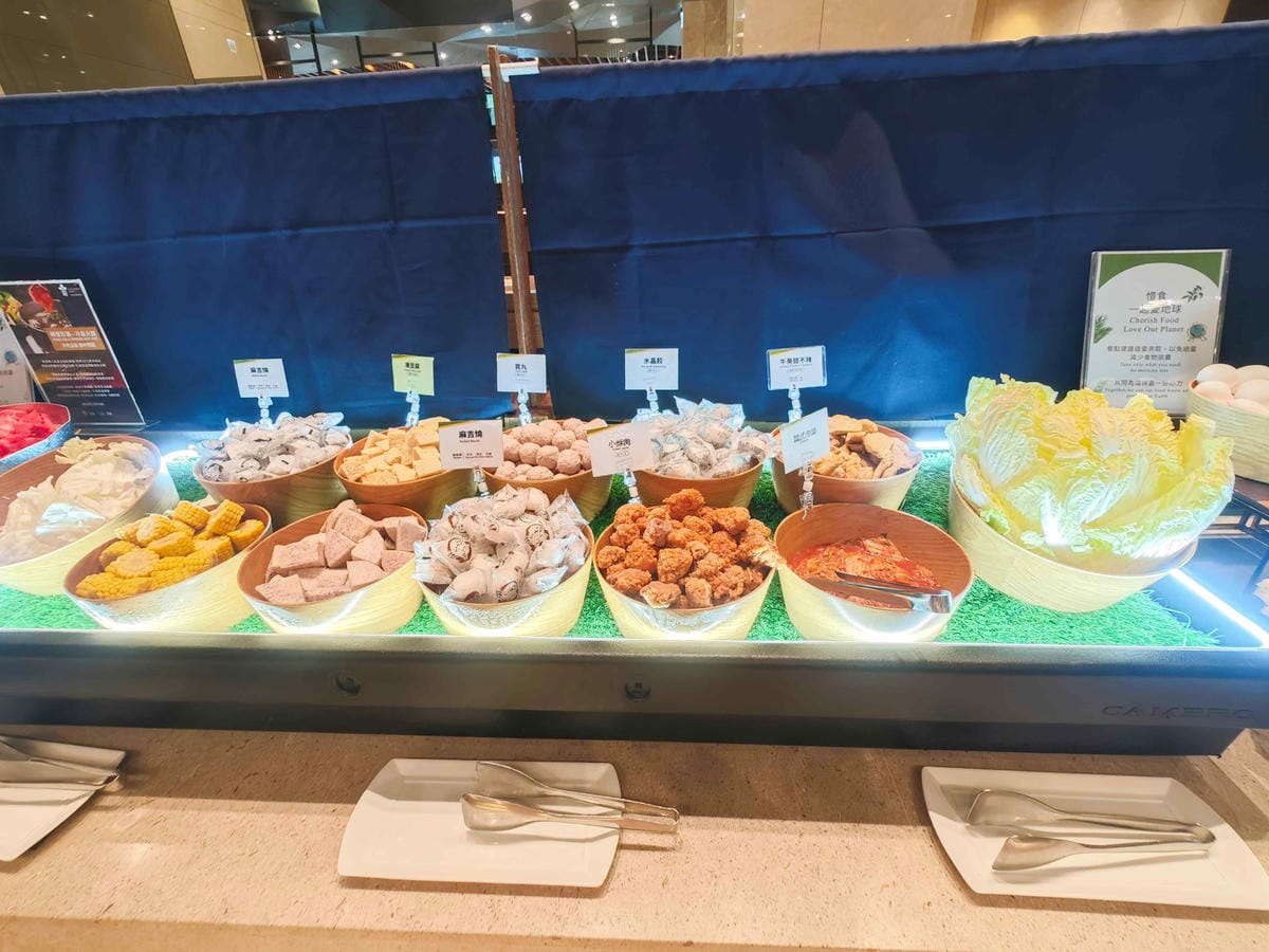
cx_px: 634
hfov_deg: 102.1
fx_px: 513
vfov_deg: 85.7
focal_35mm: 14
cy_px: 476
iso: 320
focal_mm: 2.03
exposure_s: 1/30
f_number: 1.8
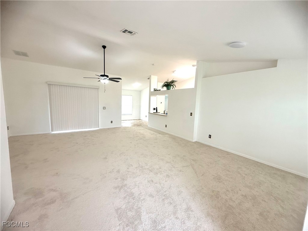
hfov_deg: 102.1
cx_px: 154
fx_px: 125
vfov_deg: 85.7
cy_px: 116
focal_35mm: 14
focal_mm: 2.22
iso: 100
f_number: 2.2
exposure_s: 1/120
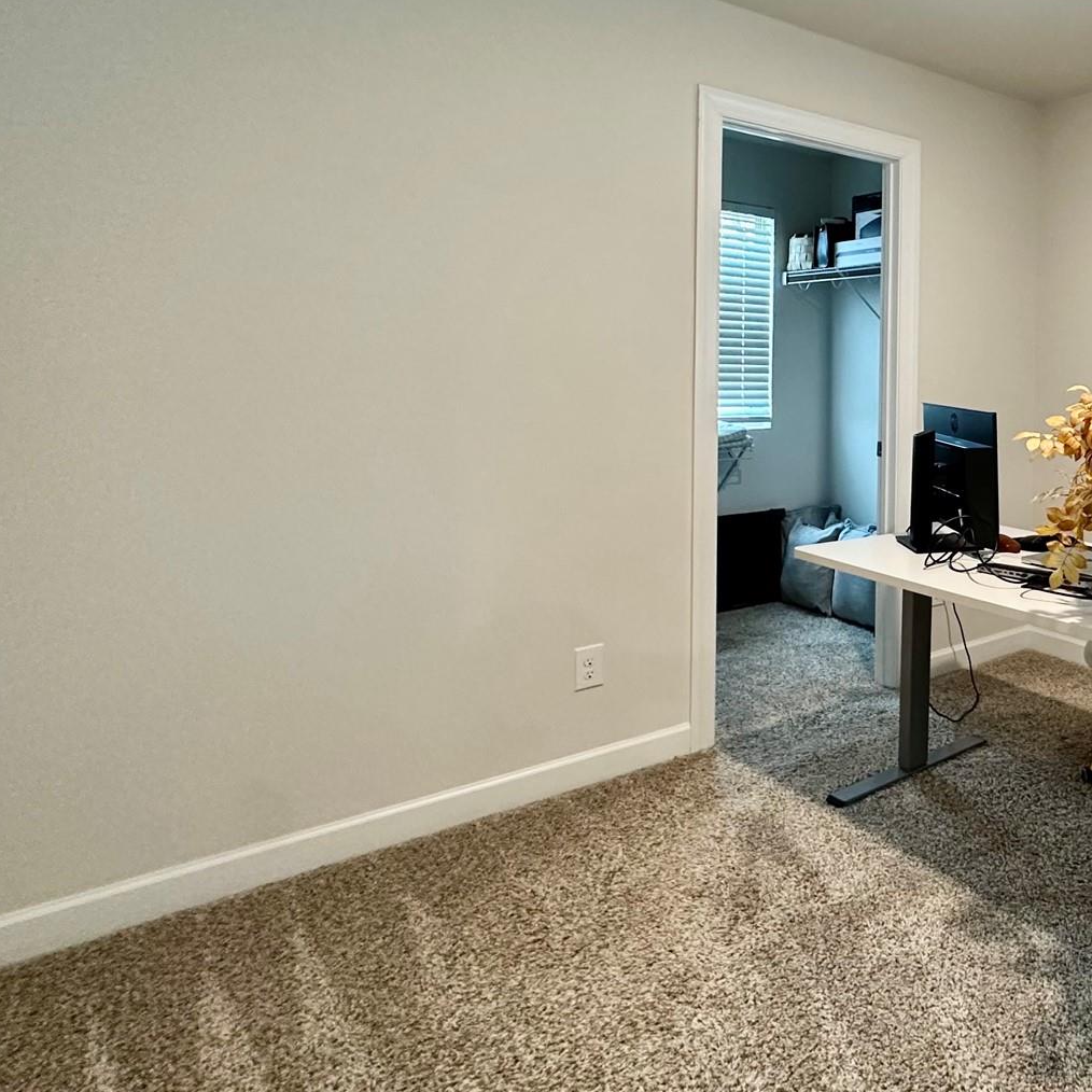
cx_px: 1059
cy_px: 386
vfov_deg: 61.7
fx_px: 892
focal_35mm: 25
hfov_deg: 52.0
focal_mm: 2.22
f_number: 2.2
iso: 400
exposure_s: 1/60
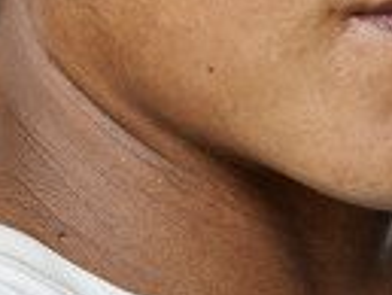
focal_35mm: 371
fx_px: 4205
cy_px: -30
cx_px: 586
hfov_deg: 5.3
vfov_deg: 4.0
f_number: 4.5
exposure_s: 1/320
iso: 400
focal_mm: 40
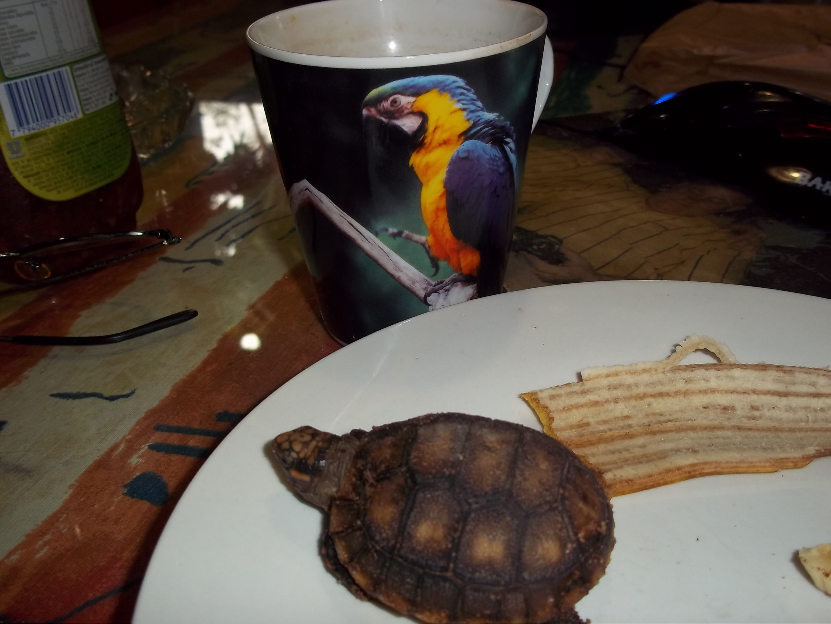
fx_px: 864
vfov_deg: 39.7
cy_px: 312
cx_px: 416
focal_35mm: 36
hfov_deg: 51.4
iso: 80
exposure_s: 1/30
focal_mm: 6.5
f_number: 3.1
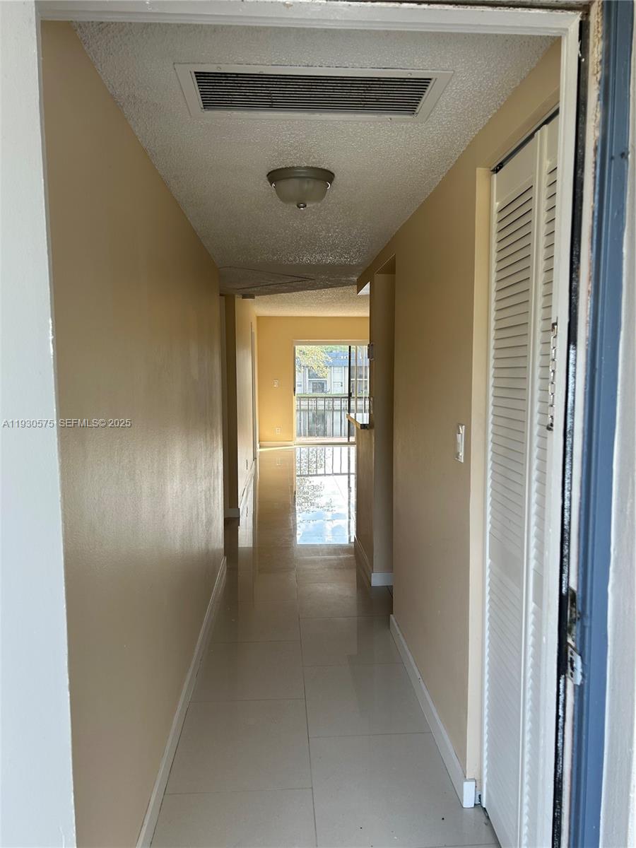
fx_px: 637
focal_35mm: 26
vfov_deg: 67.3
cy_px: 424
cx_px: 318
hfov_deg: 53.1
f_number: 1.5
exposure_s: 1/206
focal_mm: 5.7
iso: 50
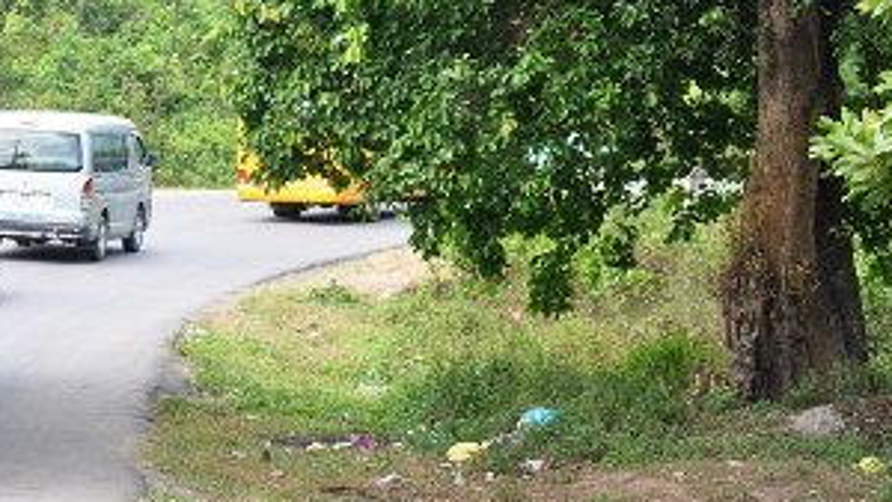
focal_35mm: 164
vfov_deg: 7.4
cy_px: 129
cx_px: 324
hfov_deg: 13.1
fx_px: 3880
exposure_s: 1/125
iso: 200
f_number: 5.6
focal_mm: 70
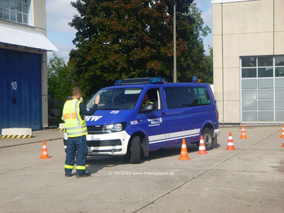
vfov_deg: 20.7
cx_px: 142
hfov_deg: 27.4
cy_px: 106
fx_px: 583
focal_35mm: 71
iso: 100
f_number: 5.5
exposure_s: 1/320
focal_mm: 12.8
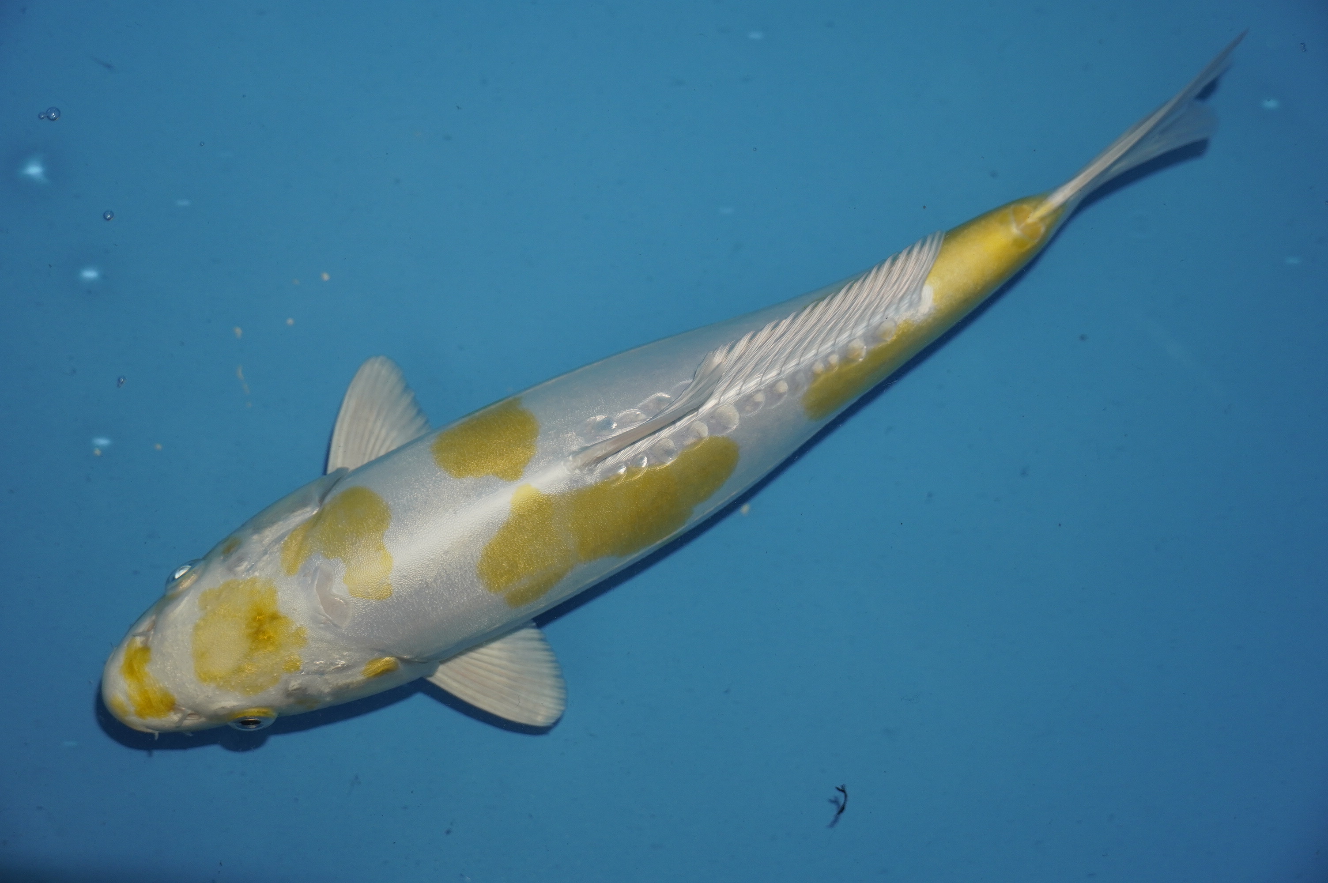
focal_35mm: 62
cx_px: 664
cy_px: 442
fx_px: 2267
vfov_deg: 22.0
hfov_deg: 32.7
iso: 500
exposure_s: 1/160
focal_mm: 41
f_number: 5
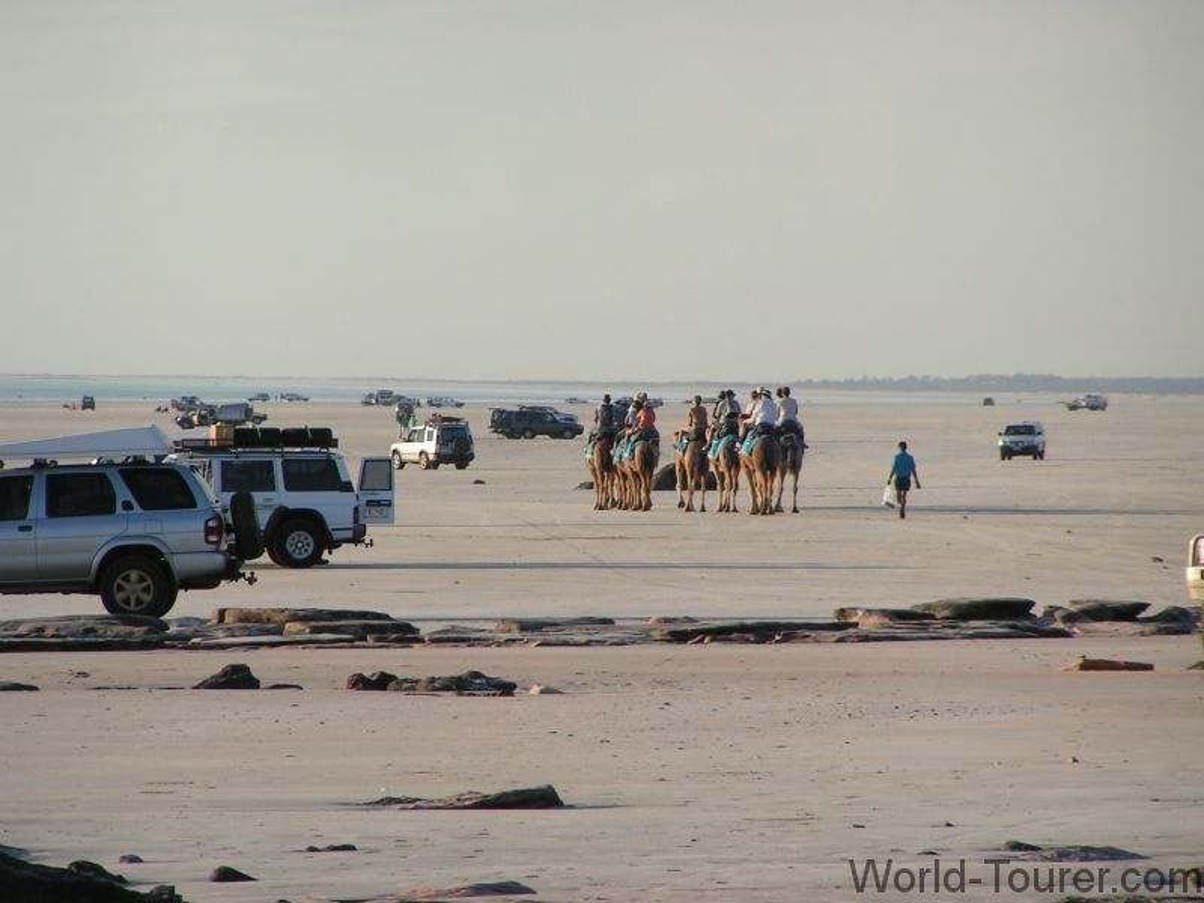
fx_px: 13217
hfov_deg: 5.2
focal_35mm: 380
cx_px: 602
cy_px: 452
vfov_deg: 3.9
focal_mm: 58
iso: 50
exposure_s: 1/500
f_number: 4.5
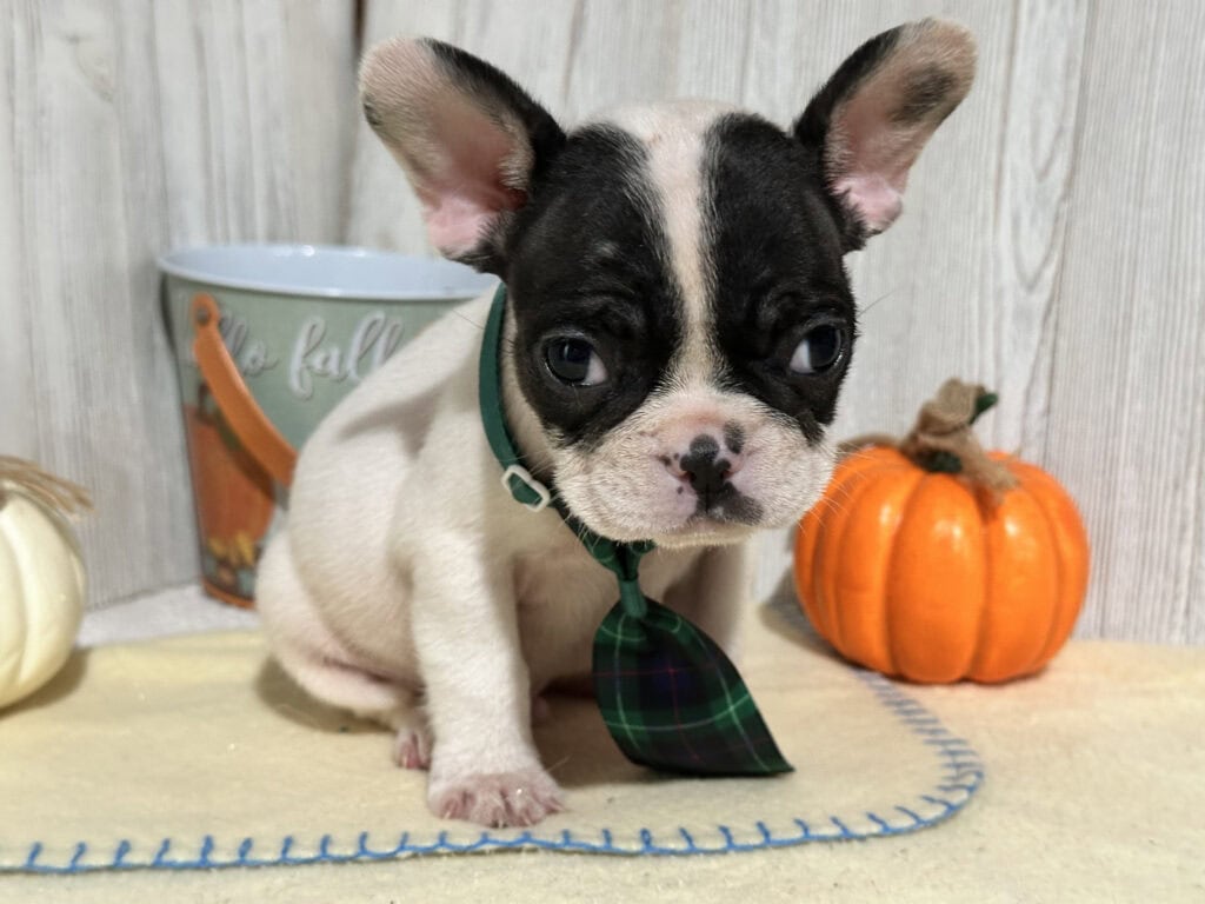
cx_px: 602
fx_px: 1671
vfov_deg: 30.3
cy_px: 452
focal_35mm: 48
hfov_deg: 39.7
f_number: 1.8
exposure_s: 1/40
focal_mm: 6.9
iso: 500
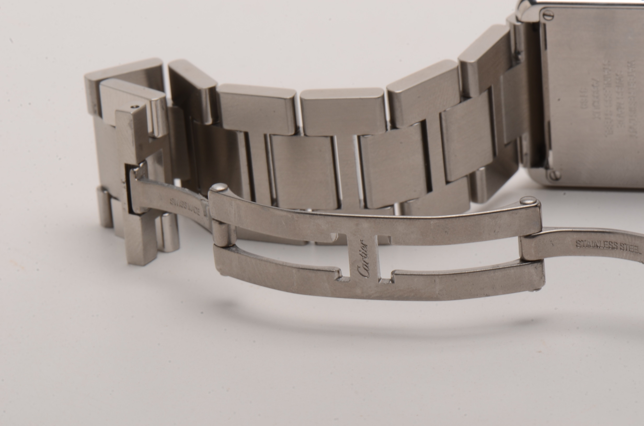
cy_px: 213
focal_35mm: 128
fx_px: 2276
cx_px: 322
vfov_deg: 10.7
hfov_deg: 16.1
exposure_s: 1/160
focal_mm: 85
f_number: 29
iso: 100
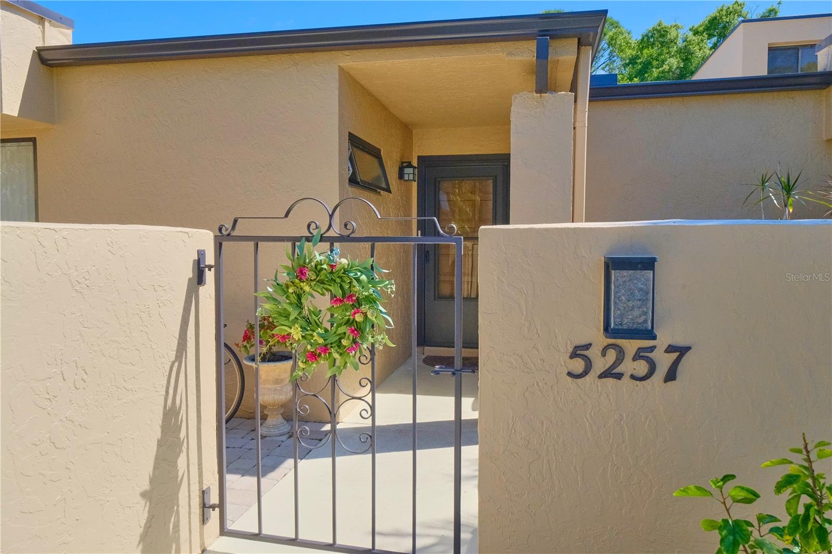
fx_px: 555
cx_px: 416
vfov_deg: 53.1
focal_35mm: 24
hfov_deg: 73.8
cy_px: 277
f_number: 8
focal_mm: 16
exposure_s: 1/1600
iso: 1600
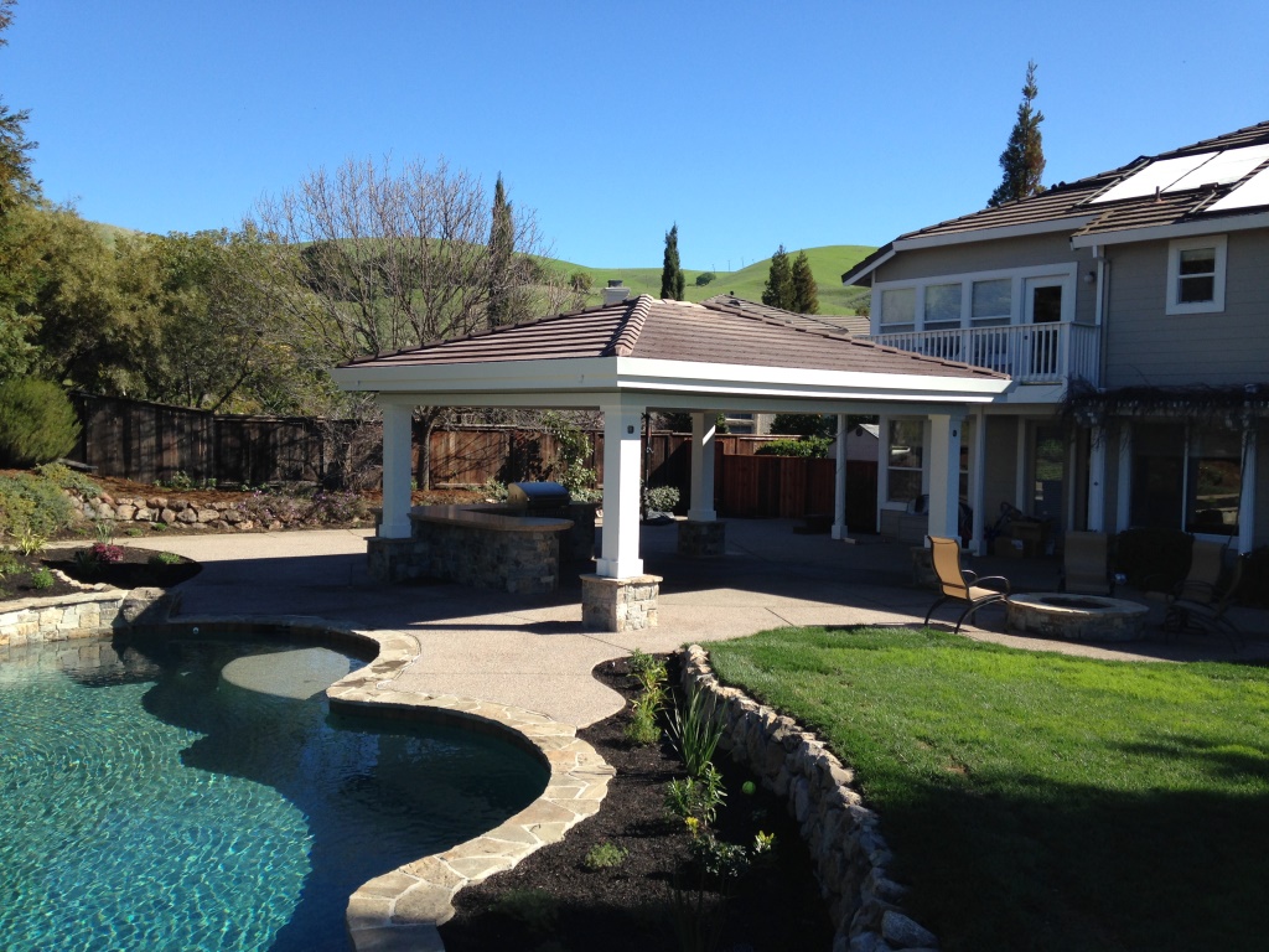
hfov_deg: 55.4
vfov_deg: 42.9
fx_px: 1210
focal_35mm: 33
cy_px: 476
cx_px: 634
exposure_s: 1/935
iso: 50
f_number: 2.4
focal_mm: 4.12
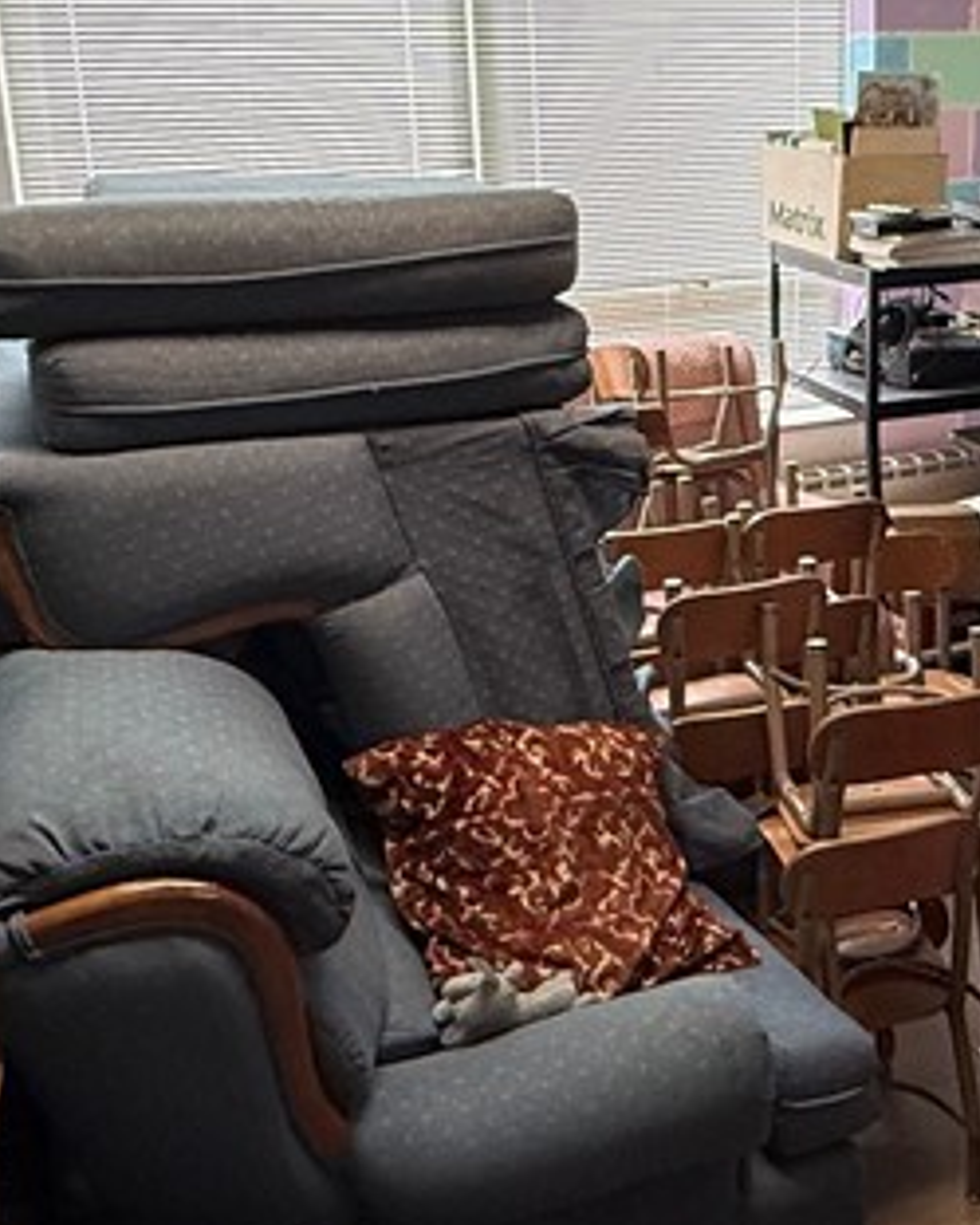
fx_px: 1631
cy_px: 465
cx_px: 736
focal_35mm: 45
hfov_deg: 32.8
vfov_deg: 40.9
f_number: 2.2
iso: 200
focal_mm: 2.22
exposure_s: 1/120
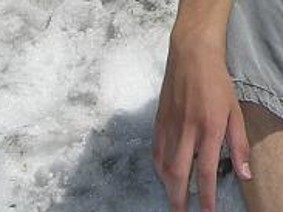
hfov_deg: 11.5
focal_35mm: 166
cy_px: -107
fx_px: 1356
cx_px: 399
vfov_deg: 8.7
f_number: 4.4
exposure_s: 1/2000
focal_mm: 6.3
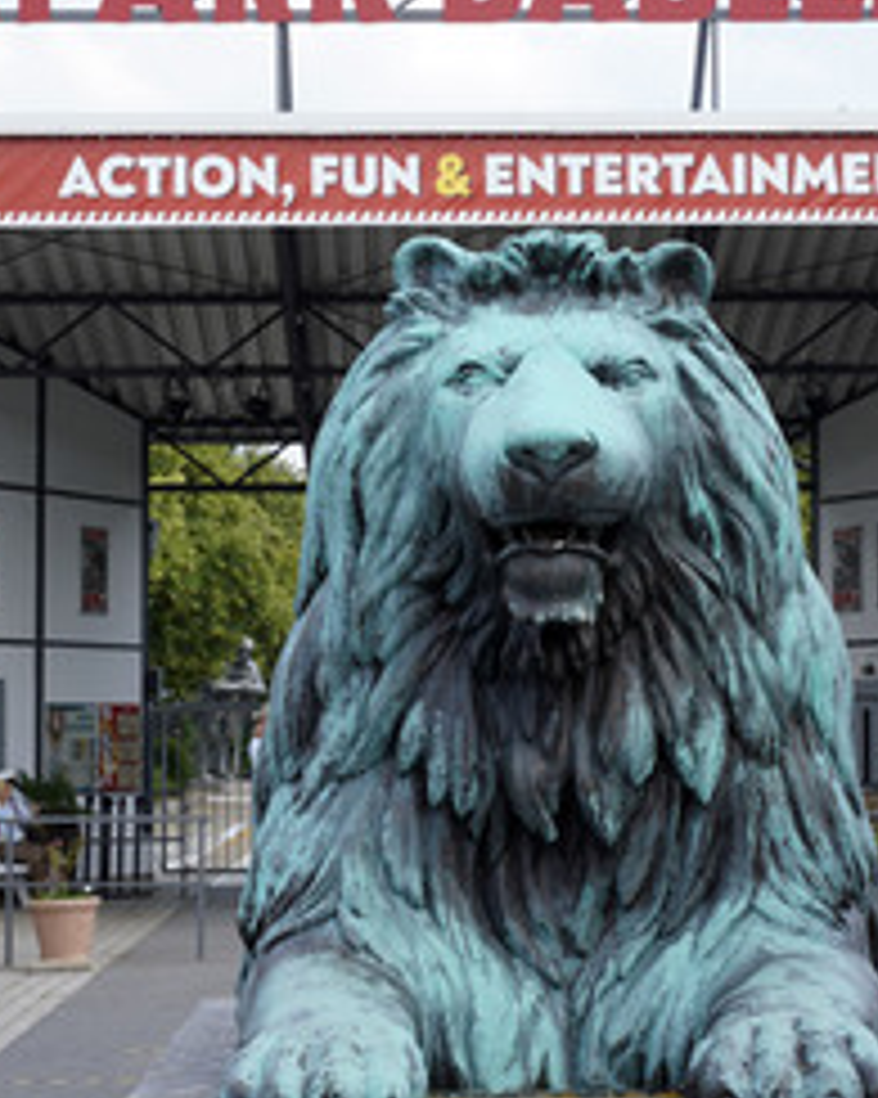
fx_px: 3608
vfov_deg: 17.3
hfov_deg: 13.9
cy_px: 513
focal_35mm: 111
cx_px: 516
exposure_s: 1/200
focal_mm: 64
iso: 160
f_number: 7.1
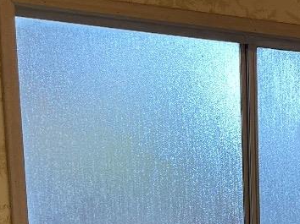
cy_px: 372
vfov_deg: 12.9
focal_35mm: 106
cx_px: 437
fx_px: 918
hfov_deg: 17.0
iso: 80
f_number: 1.6
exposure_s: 1/120
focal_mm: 5.1
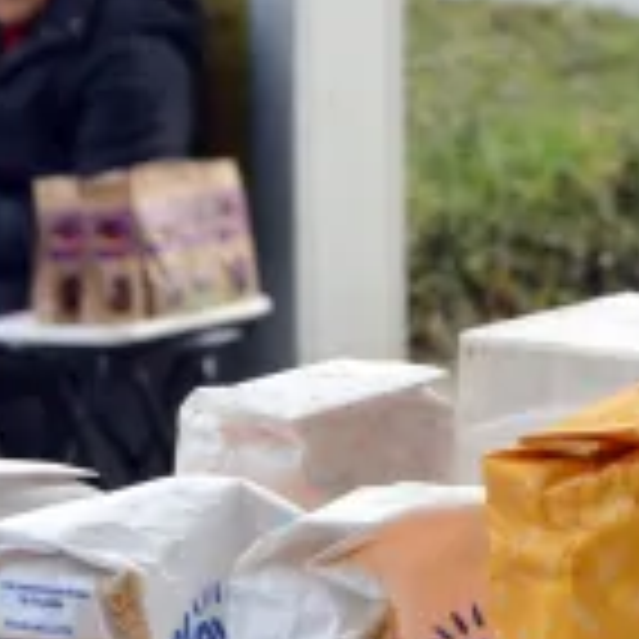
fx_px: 4302
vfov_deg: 8.5
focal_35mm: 206
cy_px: 376
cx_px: 328
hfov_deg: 8.5
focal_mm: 48
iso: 180
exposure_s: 1/125
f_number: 8
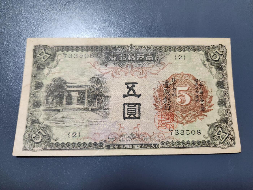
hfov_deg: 73.9
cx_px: 126
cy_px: 95
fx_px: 168
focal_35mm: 23
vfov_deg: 58.9
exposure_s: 1/101
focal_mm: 5.4
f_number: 1.8
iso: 800
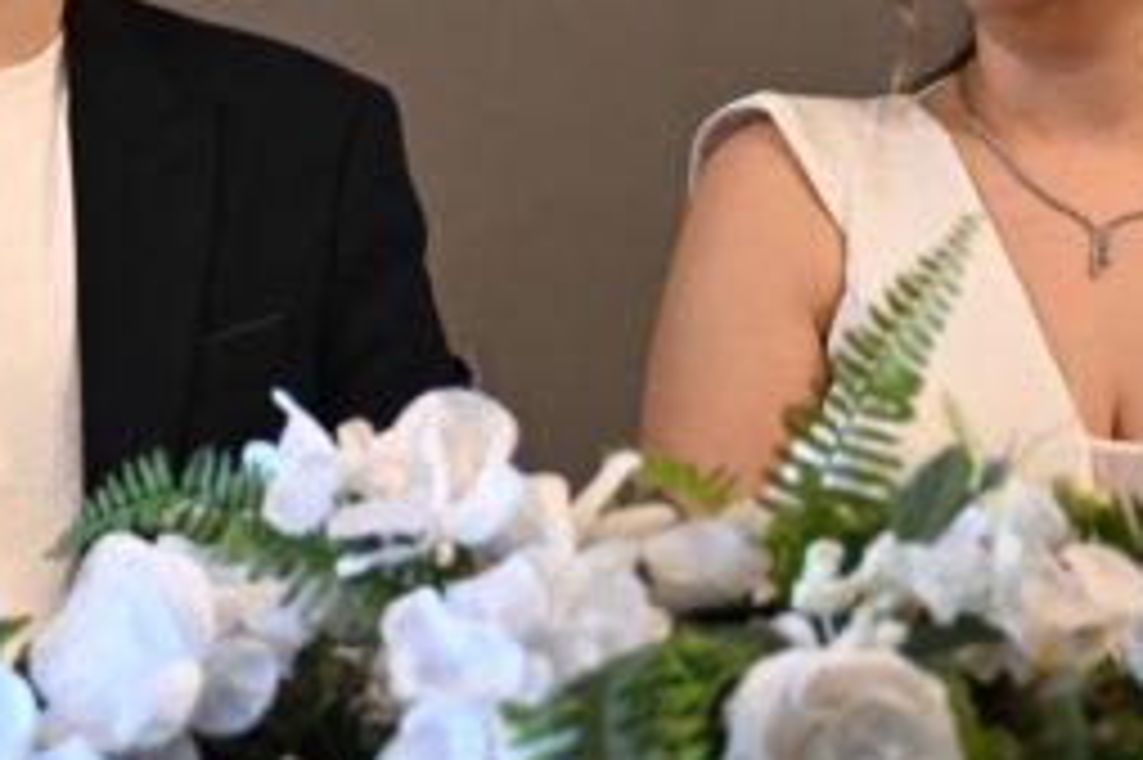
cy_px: 380
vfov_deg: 5.3
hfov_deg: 7.9
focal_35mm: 258
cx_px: -346
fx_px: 8186
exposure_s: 1/200
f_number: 2.8
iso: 2000
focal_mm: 64
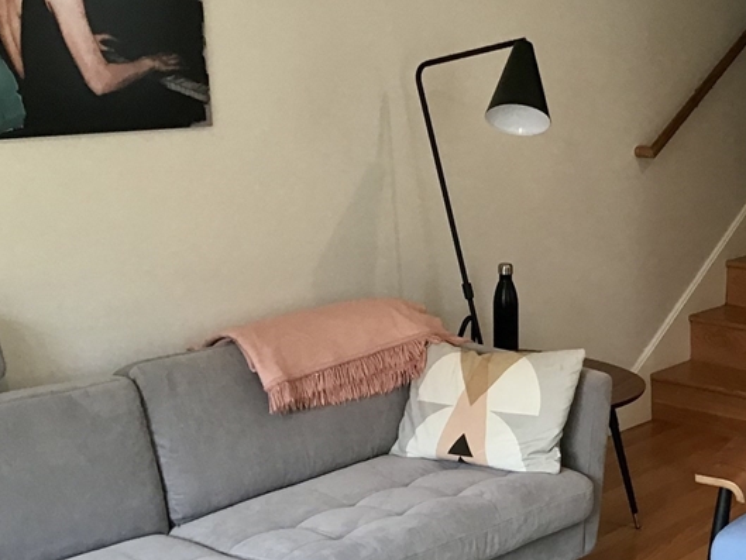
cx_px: 620
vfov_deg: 24.0
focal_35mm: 60
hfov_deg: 31.2
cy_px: 463
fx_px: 1293
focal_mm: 3.3
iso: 64
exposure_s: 1/30
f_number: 2.4
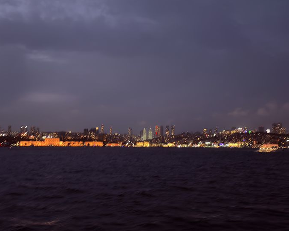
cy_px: 126
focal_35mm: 38
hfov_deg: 47.8
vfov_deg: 39.1
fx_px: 325
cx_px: 127
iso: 800
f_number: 1.78
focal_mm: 6.76
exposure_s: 1/15
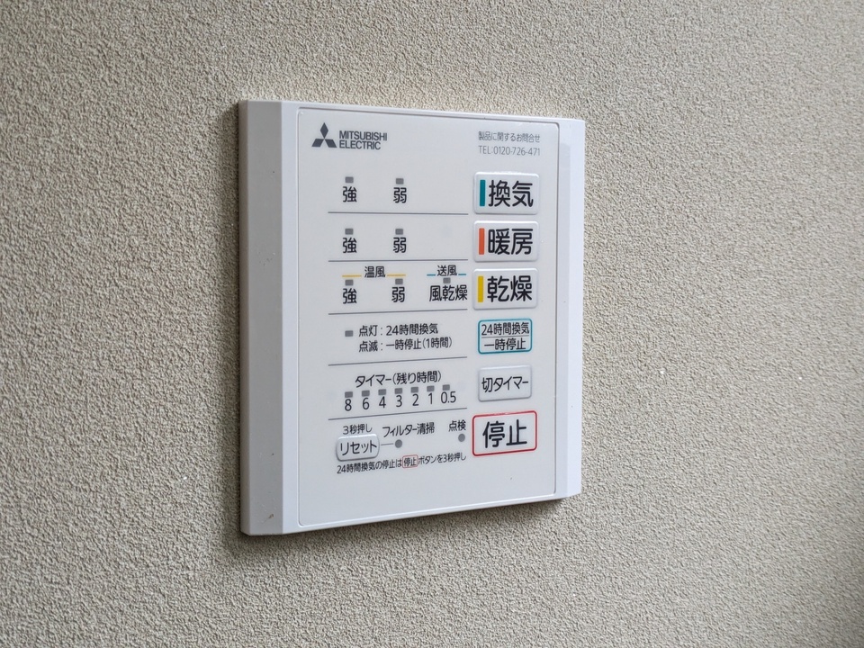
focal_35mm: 51
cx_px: 432
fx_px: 1273
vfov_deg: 28.6
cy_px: 324
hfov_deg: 37.5
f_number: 1.89
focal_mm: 5.43
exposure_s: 1/120
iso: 306
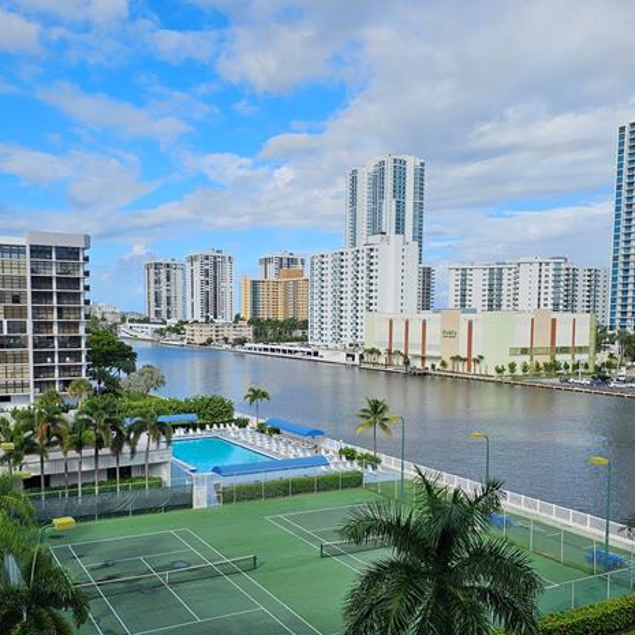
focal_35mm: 35
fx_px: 726
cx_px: 313
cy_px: 389
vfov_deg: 46.9
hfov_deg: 47.2
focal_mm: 6.3
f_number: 1.7
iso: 10
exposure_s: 1/796
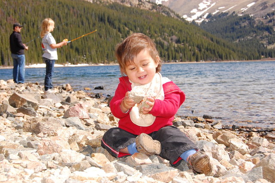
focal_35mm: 57
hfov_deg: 35.1
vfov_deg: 23.8
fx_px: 435
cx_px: 138
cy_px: 92
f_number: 9
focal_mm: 38
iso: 400
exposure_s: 1/500
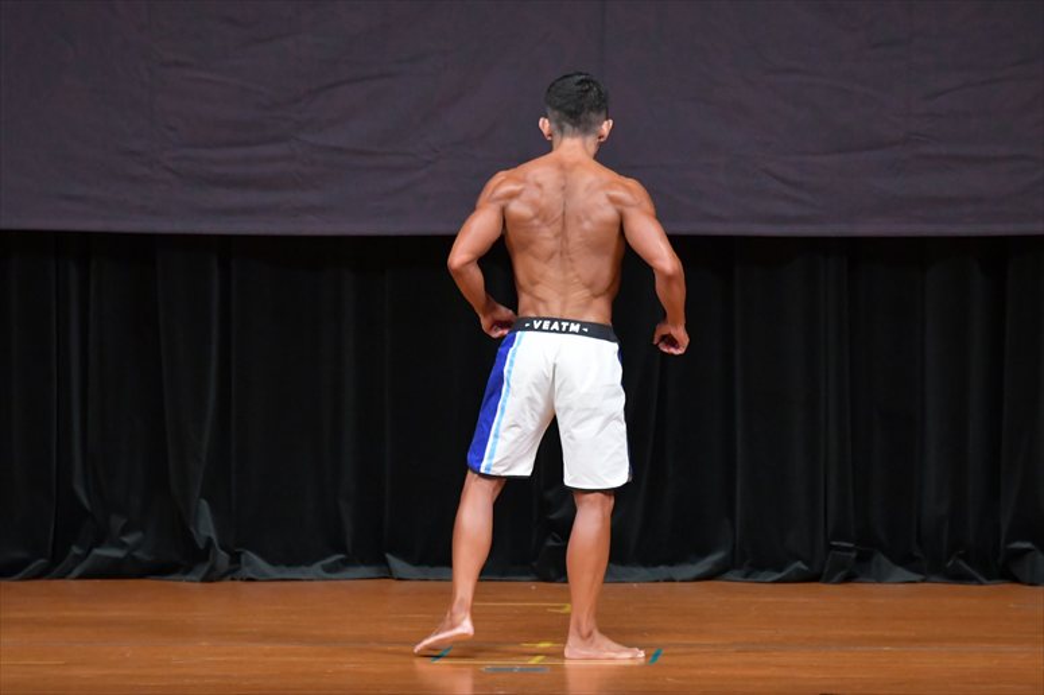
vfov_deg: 4.8
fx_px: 8261
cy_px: 348
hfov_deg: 7.2
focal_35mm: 285
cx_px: 522
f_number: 5.6
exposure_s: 1/400
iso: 5000
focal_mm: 190
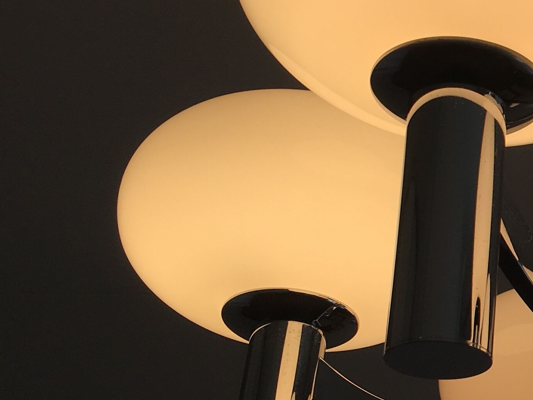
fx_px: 1309
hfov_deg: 20.5
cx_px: 737
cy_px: 246
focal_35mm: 85
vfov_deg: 17.3
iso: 25
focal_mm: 4.15
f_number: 2.2
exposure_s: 1/373
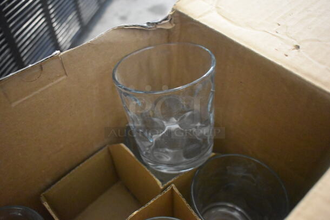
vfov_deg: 40.1
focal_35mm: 33
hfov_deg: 57.2
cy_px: 110
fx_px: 303
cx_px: 165
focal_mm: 22
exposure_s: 1/125
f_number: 3.8
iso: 8000
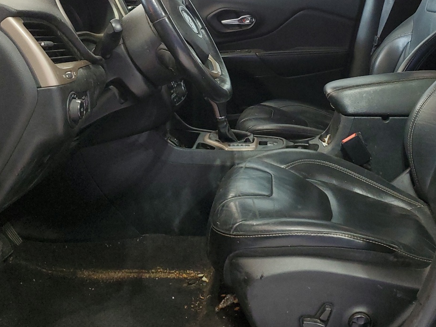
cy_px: 88
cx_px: 275
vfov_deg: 31.7
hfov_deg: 41.7
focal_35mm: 45
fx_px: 567
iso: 168
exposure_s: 1/60.2
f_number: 1.5
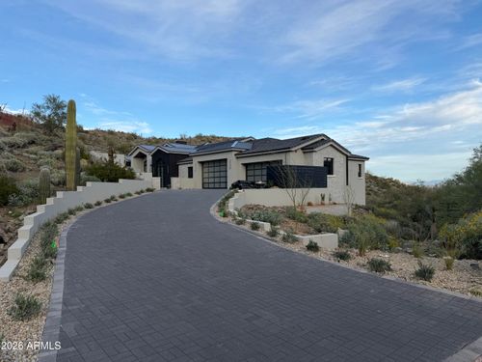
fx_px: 334
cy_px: 181
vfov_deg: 56.8
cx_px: 241
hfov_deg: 71.6
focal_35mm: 24
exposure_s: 1/2169
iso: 80
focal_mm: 6.76
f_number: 1.78
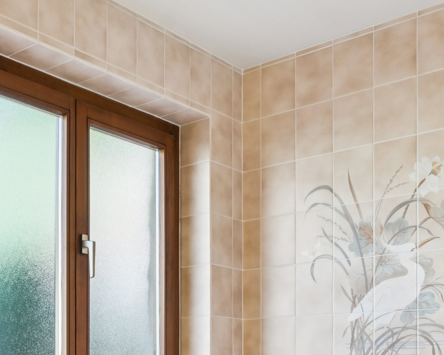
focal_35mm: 55
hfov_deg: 33.1
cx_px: 86
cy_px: 368
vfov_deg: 26.0
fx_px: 723
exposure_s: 1/3.33
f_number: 8
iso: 100
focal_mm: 16
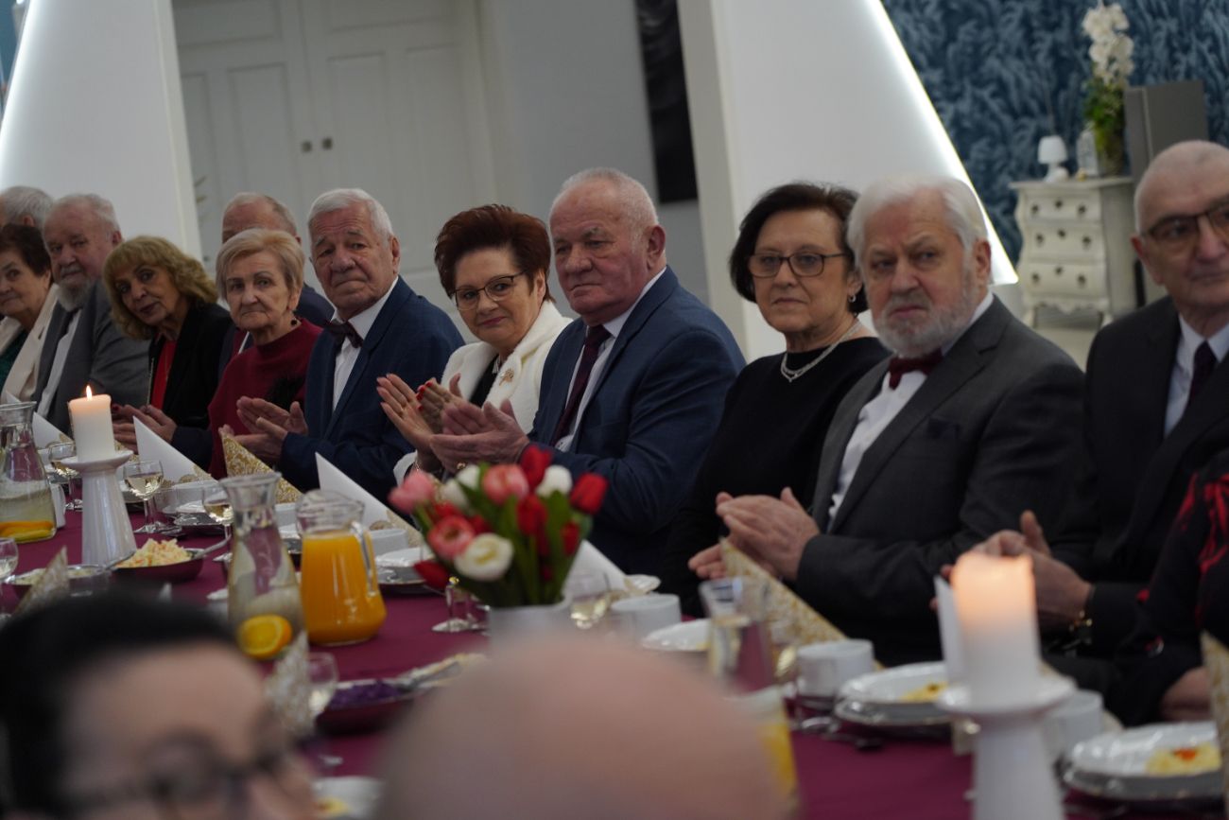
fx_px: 3585
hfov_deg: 19.5
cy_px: 410
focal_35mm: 105
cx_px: 614
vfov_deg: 13.0
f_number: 4
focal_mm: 105
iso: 1000
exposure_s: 1/125
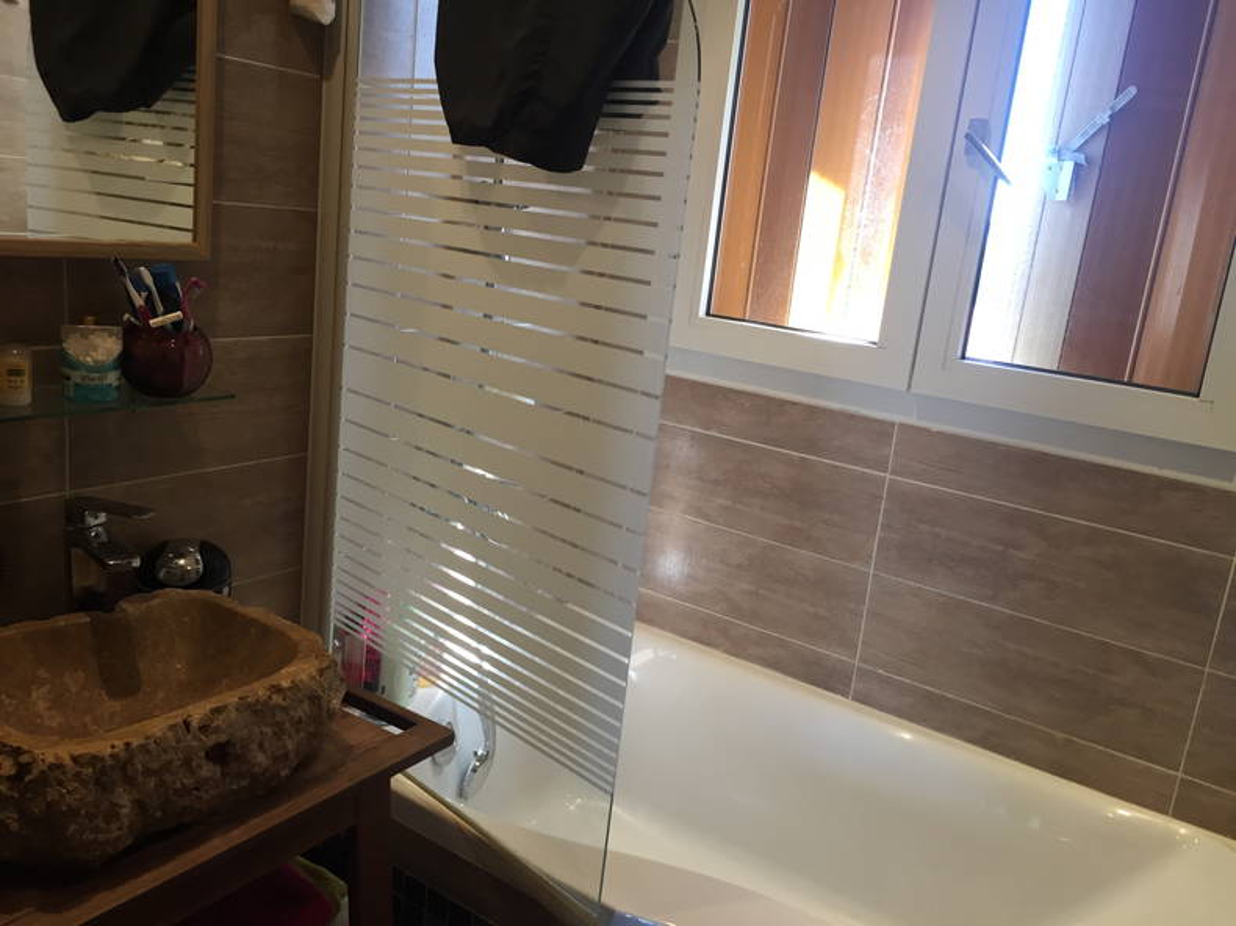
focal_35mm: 29
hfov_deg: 61.7
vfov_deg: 48.2
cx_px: 618
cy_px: 463
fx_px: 1035
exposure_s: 1/33
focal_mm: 4.15
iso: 40
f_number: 2.2
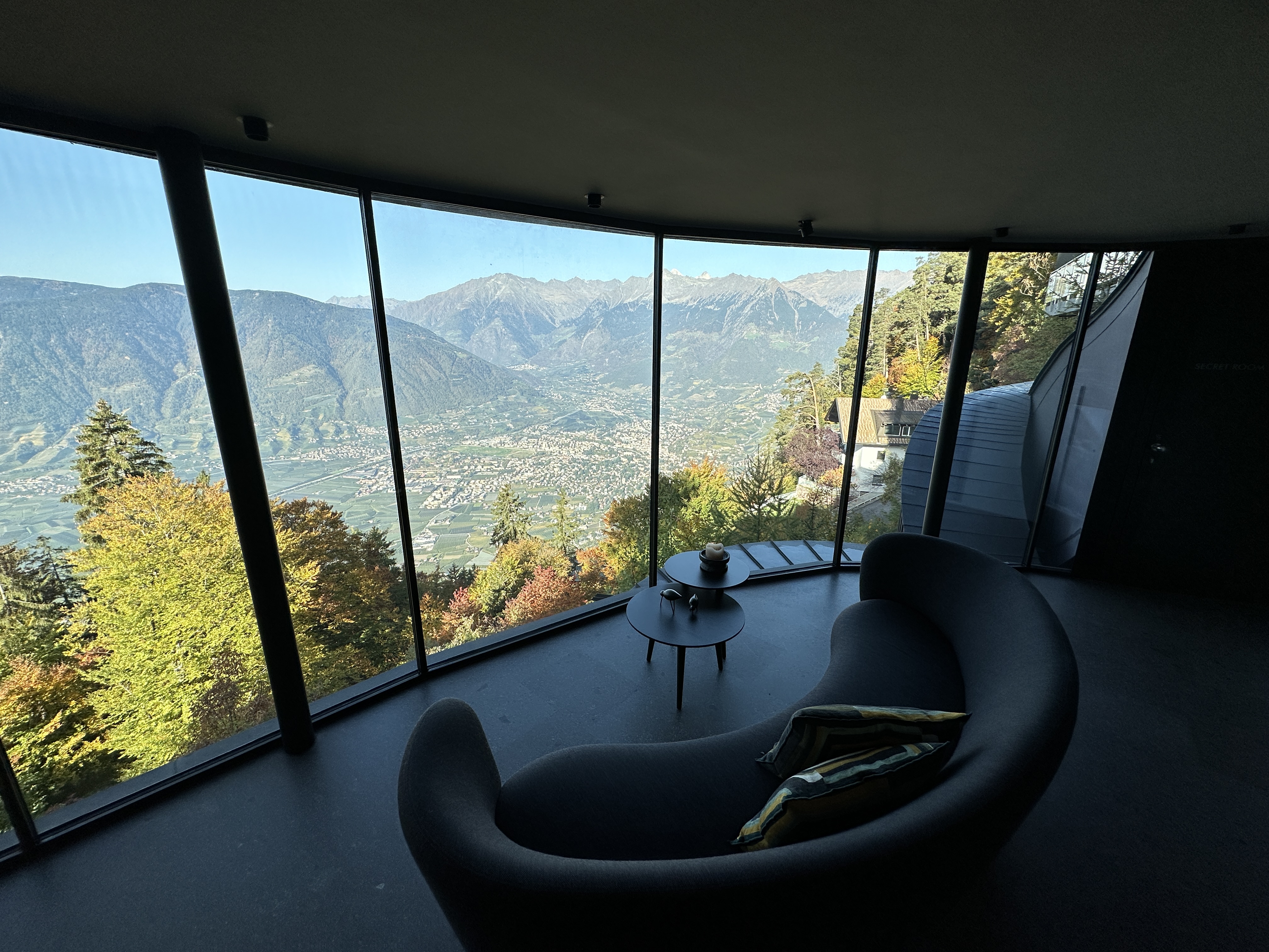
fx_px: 513
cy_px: 476
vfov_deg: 85.7
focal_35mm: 14
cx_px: 634
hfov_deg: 102.1
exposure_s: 1/910
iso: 50
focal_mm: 2.22
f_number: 2.2
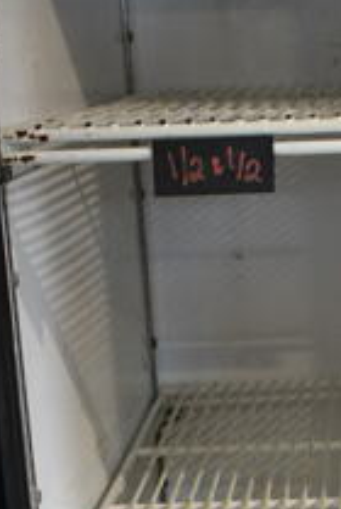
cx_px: 434
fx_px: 1671
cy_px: 654
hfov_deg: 11.4
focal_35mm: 118
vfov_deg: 16.4
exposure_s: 1/30
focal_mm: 18
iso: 640
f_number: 3.5
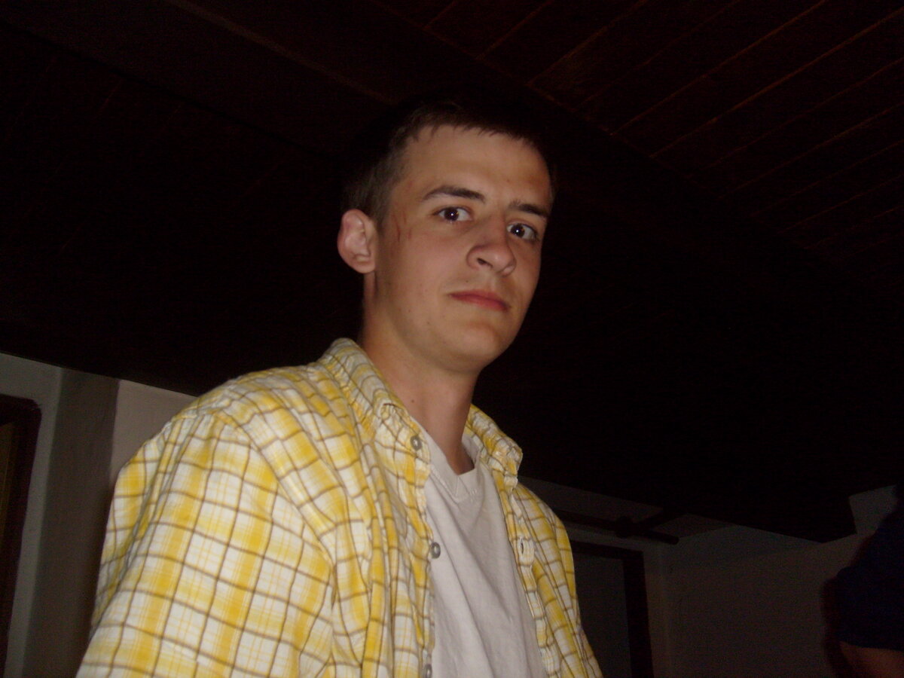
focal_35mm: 35
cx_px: 452
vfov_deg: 40.7
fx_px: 914
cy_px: 339
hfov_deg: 52.6
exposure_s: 1/45
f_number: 2.8
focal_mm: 5.8
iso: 100
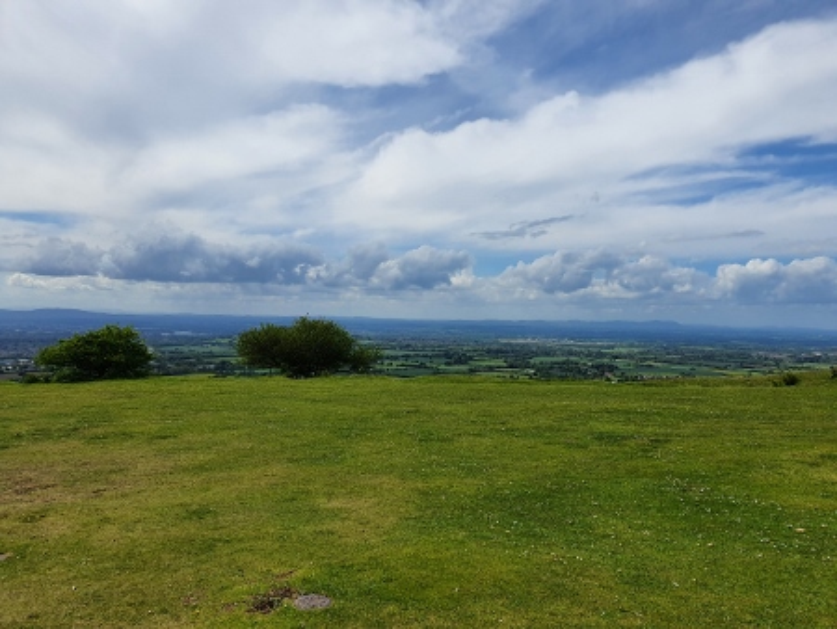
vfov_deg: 53.1
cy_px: 314
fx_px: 629
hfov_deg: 67.3
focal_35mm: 26
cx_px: 418
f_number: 2.4
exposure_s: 1/2704
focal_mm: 4.32
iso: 50
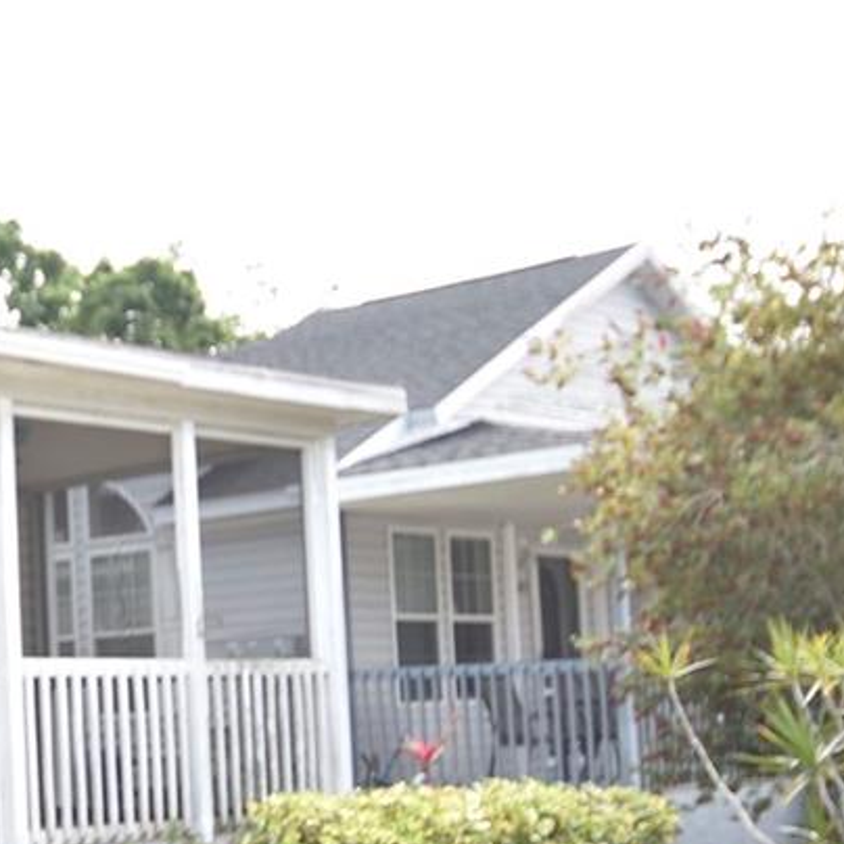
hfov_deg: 21.0
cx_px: -211
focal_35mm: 76
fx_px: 2088
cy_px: 652
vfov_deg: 22.6
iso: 100
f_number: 11
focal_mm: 15
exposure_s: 1/200
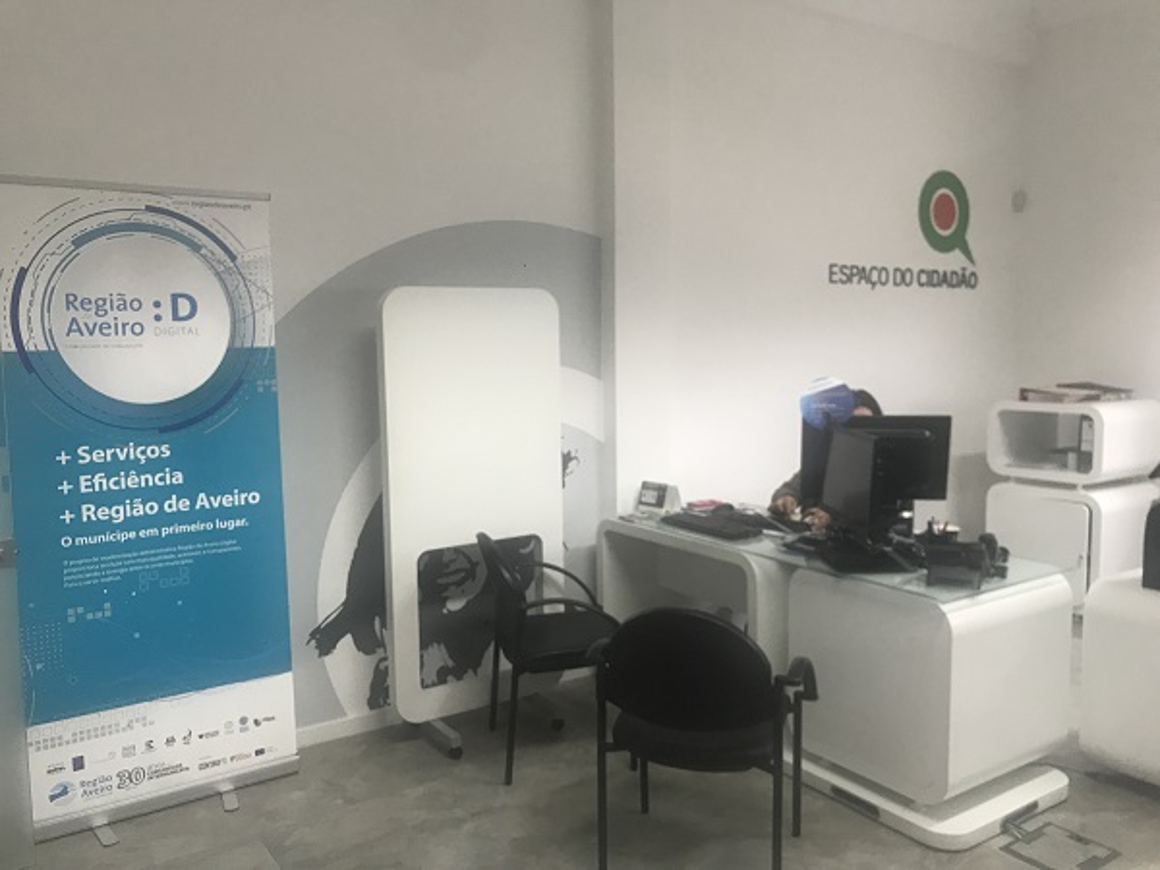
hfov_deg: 63.4
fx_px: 938
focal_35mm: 28
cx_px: 580
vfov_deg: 49.7
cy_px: 435
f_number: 1.8
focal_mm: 3.99
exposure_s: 1/20
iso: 32
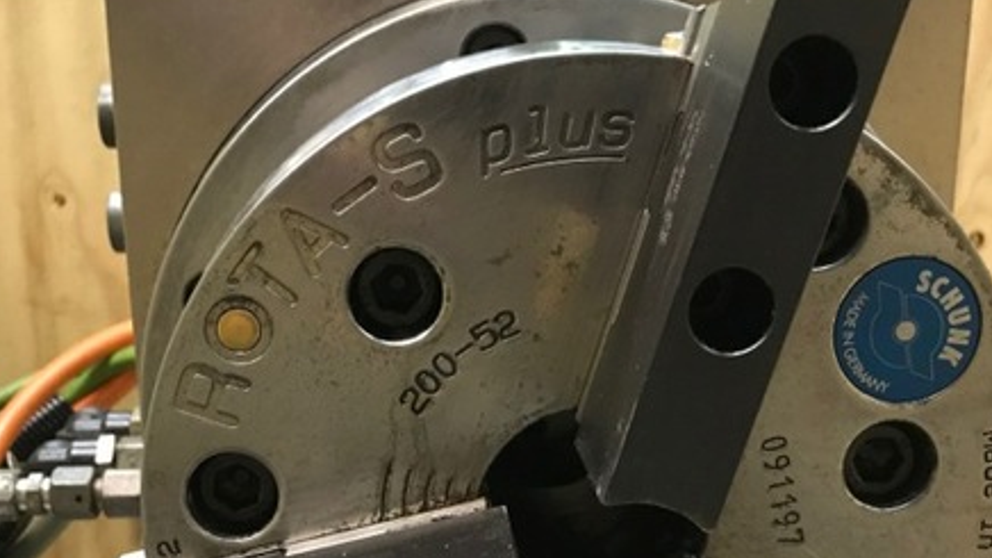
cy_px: 482
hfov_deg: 42.1
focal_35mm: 49
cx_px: 469
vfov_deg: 23.9
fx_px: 1289
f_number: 1.8
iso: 100
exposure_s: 1/6
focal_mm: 3.99
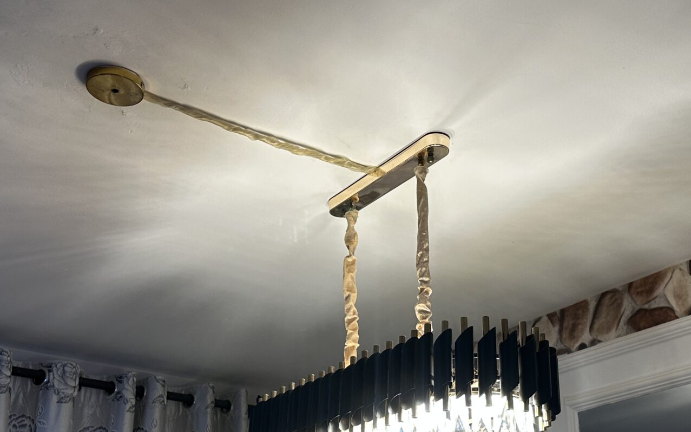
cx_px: 373
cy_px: 330
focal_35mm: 51
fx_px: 960
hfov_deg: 39.5
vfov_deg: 25.0
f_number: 1.78
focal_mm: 6.86
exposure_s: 1/100
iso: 100
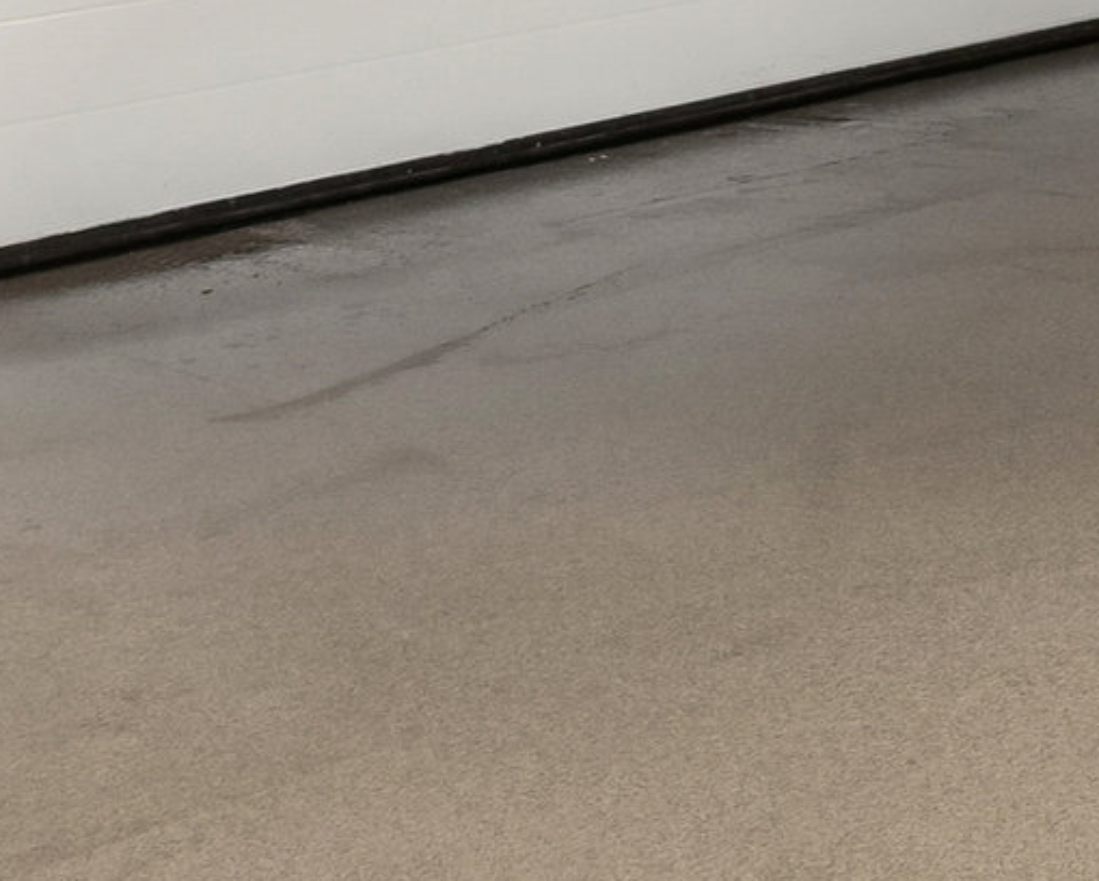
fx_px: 3418
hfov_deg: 13.2
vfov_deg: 13.3
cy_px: -680
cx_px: 2712
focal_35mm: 105
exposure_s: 2
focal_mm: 19
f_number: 8
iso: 200
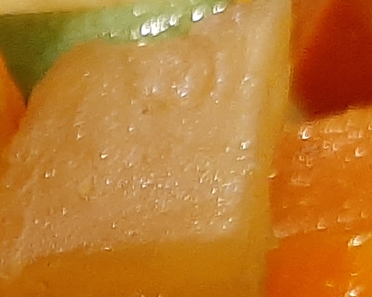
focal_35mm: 158
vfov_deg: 9.1
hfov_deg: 11.5
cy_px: 615
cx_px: -264
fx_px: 1739
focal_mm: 3.93
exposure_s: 1/50
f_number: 1.7
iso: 250
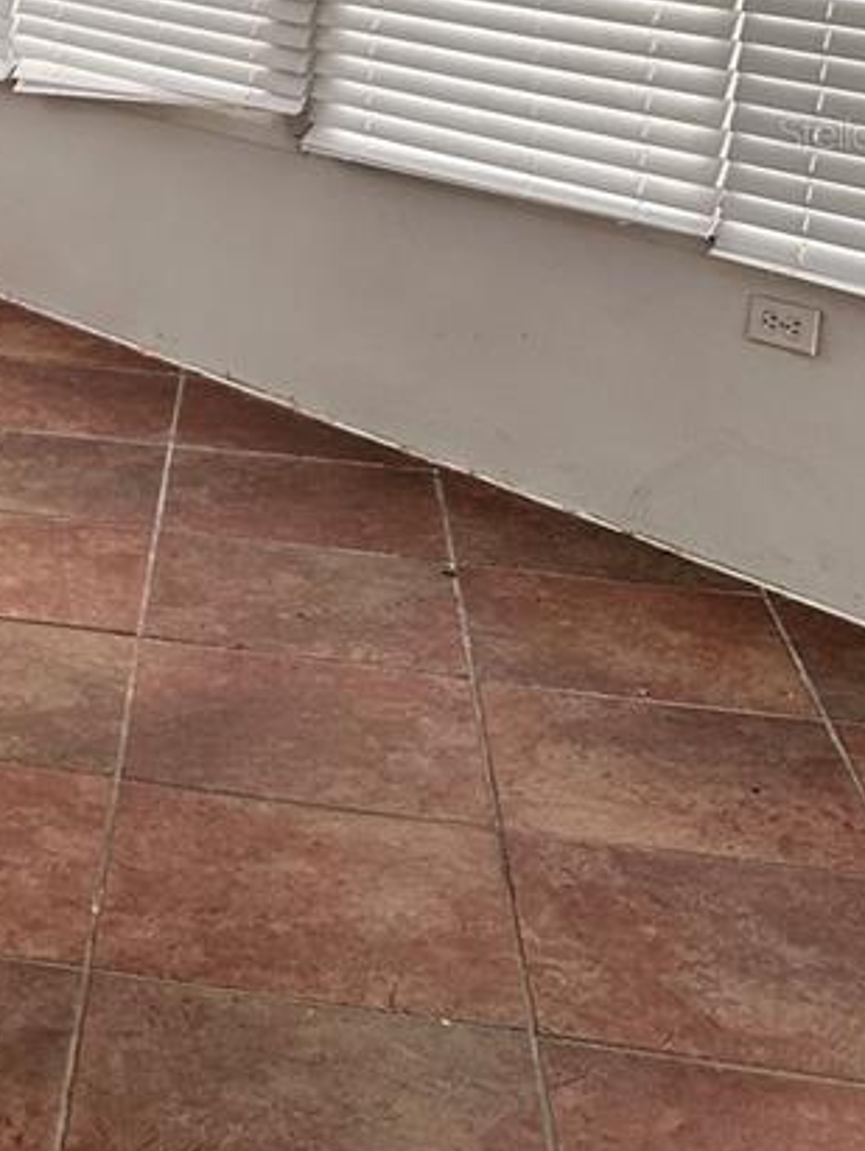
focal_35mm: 70
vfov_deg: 26.9
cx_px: -283
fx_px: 2329
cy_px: 132
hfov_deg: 19.3
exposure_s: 1/121
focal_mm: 6.86
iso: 80
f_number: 1.78
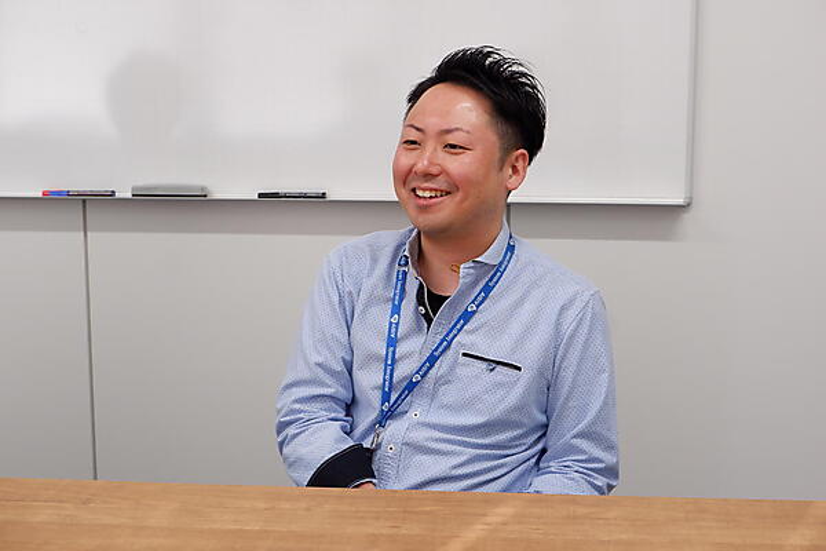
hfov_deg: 35.1
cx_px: 413
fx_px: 1308
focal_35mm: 57
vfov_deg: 23.8
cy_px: 276
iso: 640
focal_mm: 38.5
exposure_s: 1/80
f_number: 5.2
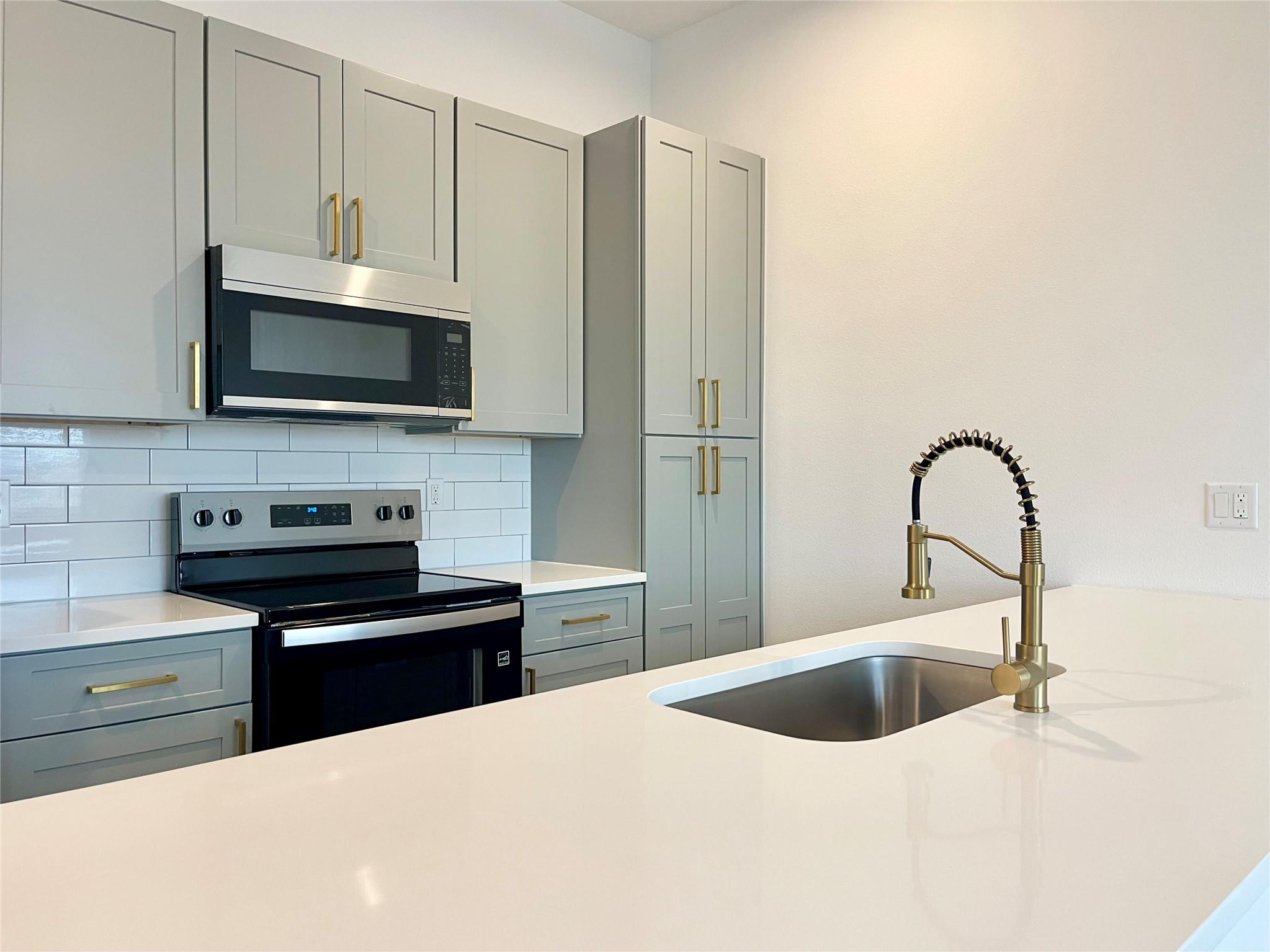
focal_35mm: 25
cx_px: 635
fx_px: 917
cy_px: 476
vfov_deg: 54.9
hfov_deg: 69.4
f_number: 1.6
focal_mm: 5.1
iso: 80
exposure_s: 1/60
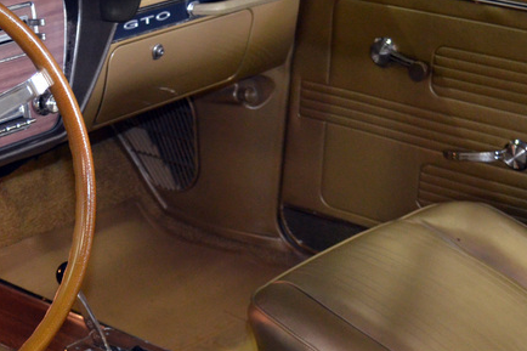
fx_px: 1215
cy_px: 370
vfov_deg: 16.0
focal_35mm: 83
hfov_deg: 24.0
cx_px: 85
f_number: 4
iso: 2000
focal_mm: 24
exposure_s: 1/60
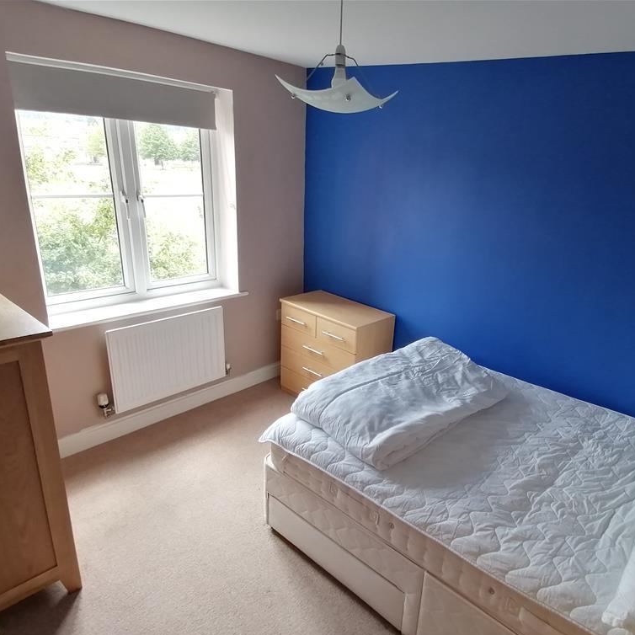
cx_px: 389
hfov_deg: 64.3
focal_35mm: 24
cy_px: 323
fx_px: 498
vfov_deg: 65.0
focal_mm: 2.7
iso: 100
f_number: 2.4
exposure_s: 1/100
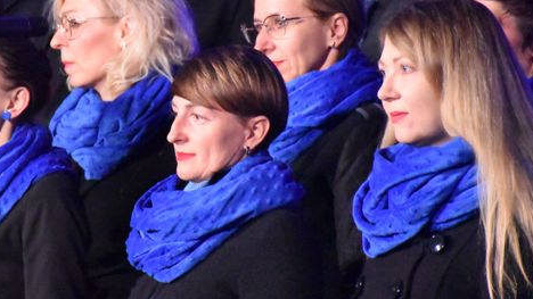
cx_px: 157
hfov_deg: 7.6
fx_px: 3983
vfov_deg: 4.3
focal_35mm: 282
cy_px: 130
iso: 12800
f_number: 5.6
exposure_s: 1/125
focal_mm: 105
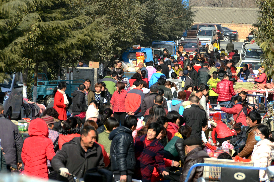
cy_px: 91
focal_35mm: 300
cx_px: 137
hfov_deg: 6.9
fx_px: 2279
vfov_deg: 4.6
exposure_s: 1/100
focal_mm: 200
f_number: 14
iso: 160
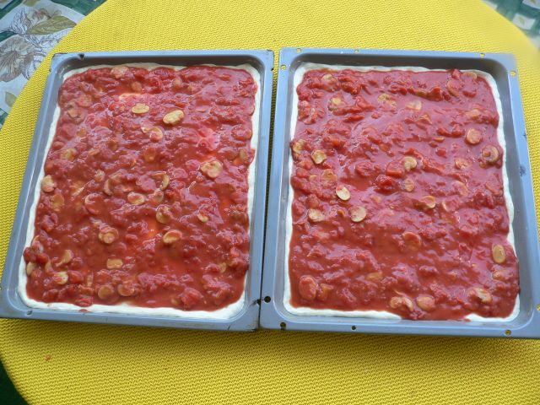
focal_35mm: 36
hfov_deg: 51.4
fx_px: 562
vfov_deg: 39.7
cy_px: 202
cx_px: 270
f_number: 2.8
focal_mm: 6
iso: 80
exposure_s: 1/60
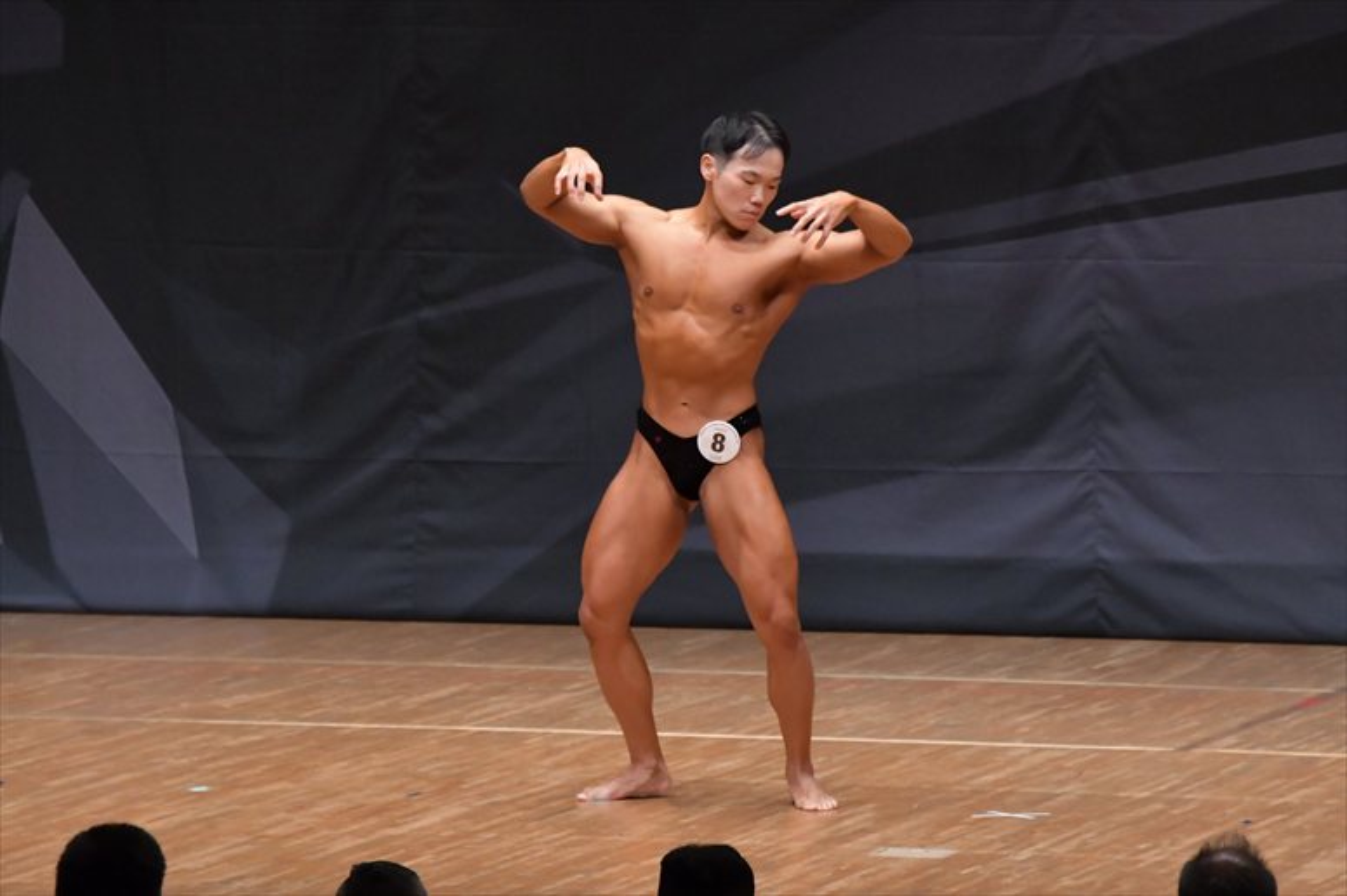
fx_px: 10098
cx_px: 674
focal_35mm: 270
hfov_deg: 7.6
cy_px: 448
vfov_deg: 5.1
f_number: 5.6
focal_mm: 180
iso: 6400
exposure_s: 1/400
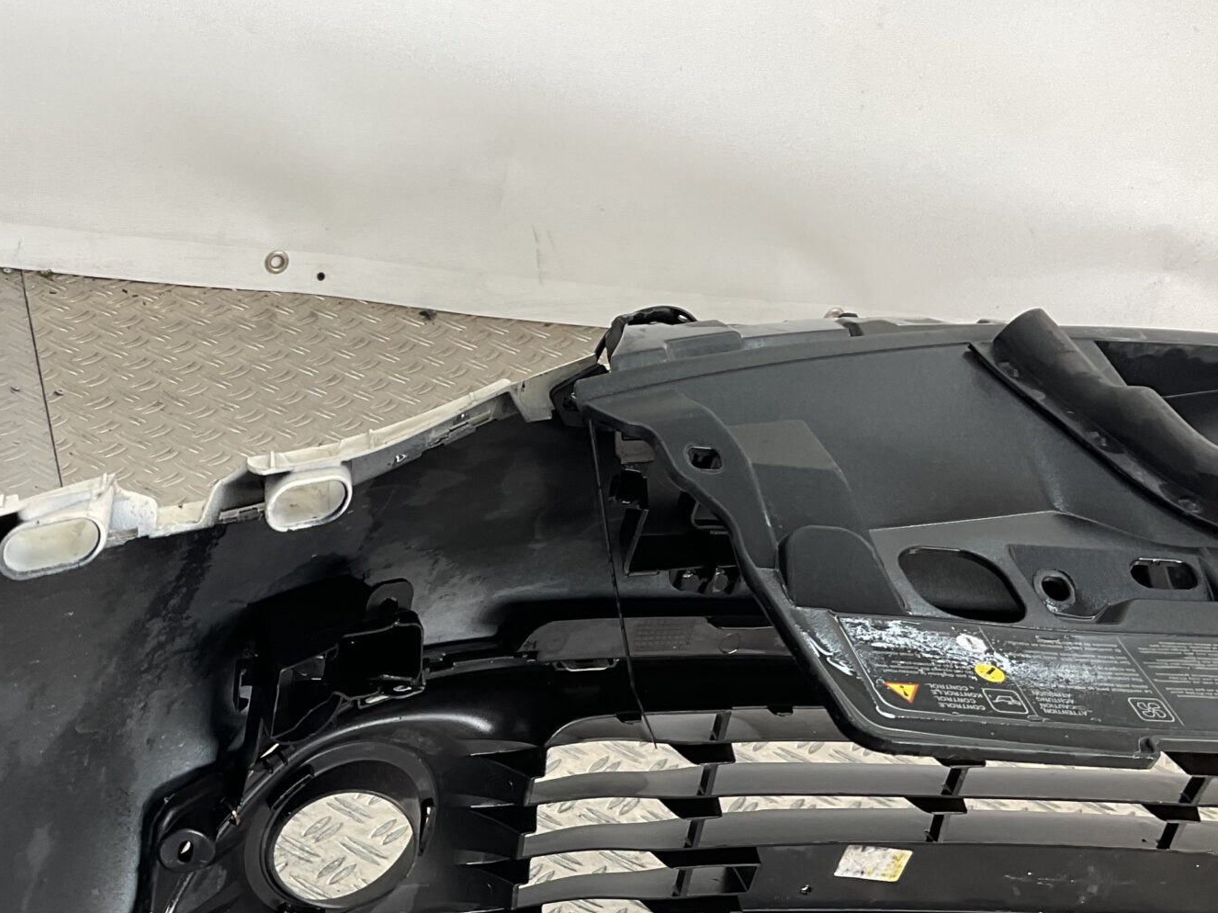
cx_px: 289
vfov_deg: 25.1
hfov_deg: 33.6
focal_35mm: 56
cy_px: 870
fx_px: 1970
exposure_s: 1/120
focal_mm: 3
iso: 20
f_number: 1.8
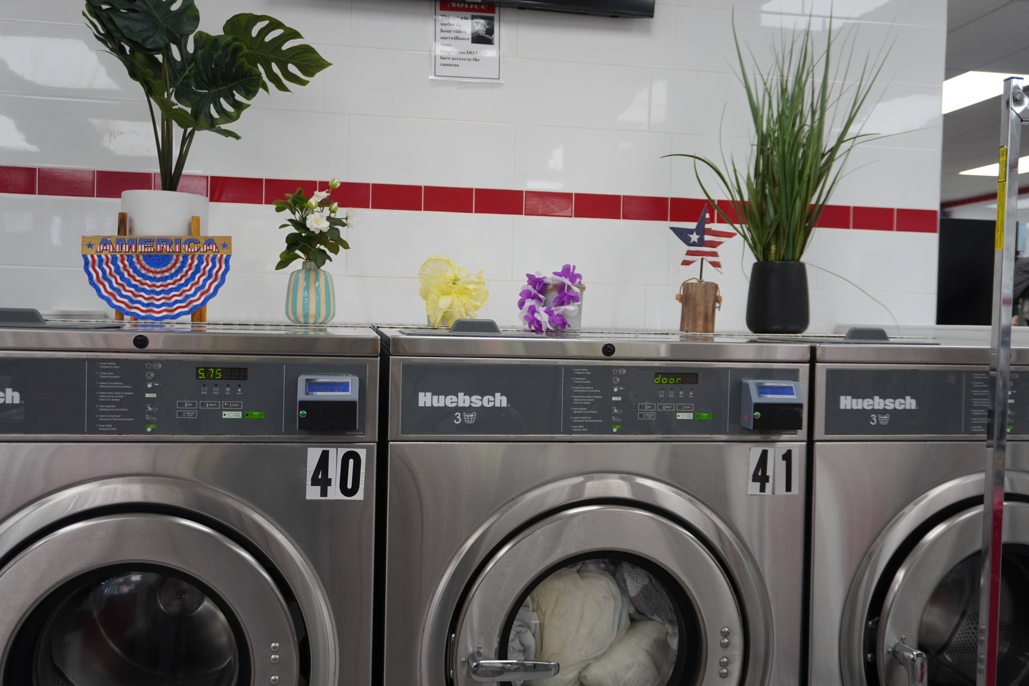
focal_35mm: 32
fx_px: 900
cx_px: 514
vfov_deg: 41.7
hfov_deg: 59.5
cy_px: 343
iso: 500
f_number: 4
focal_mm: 21
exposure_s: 1/160
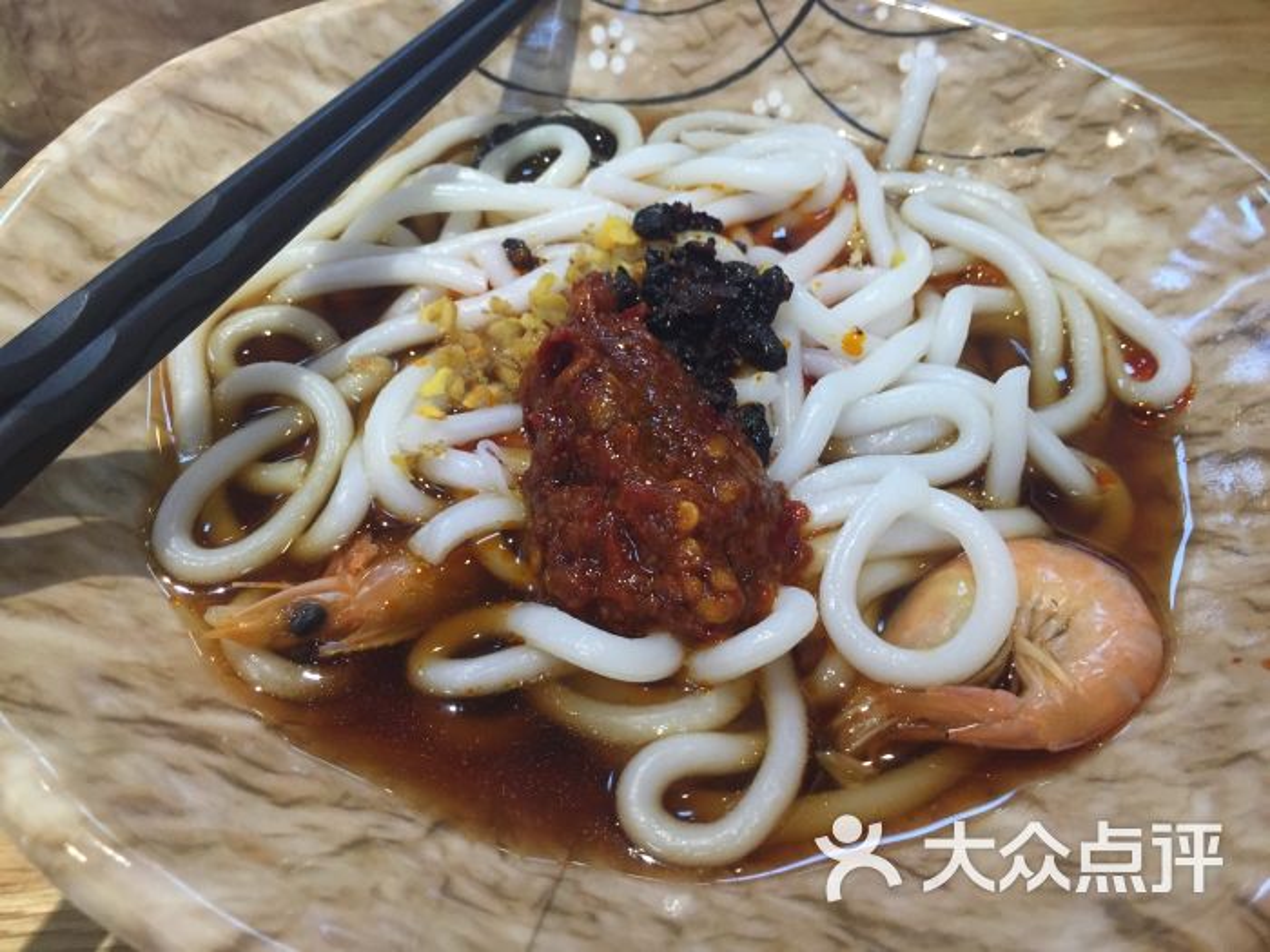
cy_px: 476
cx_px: 635
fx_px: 1064
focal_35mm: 29
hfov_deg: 61.7
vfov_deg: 48.2
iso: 50
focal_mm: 4.15
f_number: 2.2
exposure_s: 1/30
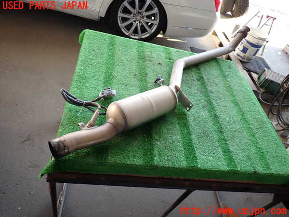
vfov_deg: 54.9
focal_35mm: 25
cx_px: 144
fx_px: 209
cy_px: 108
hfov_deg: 69.4
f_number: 2
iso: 100
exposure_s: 1/60
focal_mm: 4.5
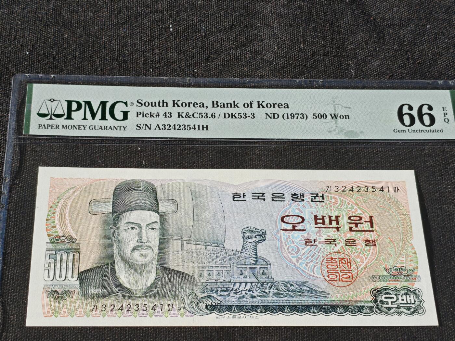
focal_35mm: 65
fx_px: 854
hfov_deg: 29.8
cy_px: 170
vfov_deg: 22.6
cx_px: 228
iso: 50
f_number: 1.5
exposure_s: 1/1827
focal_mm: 4.94
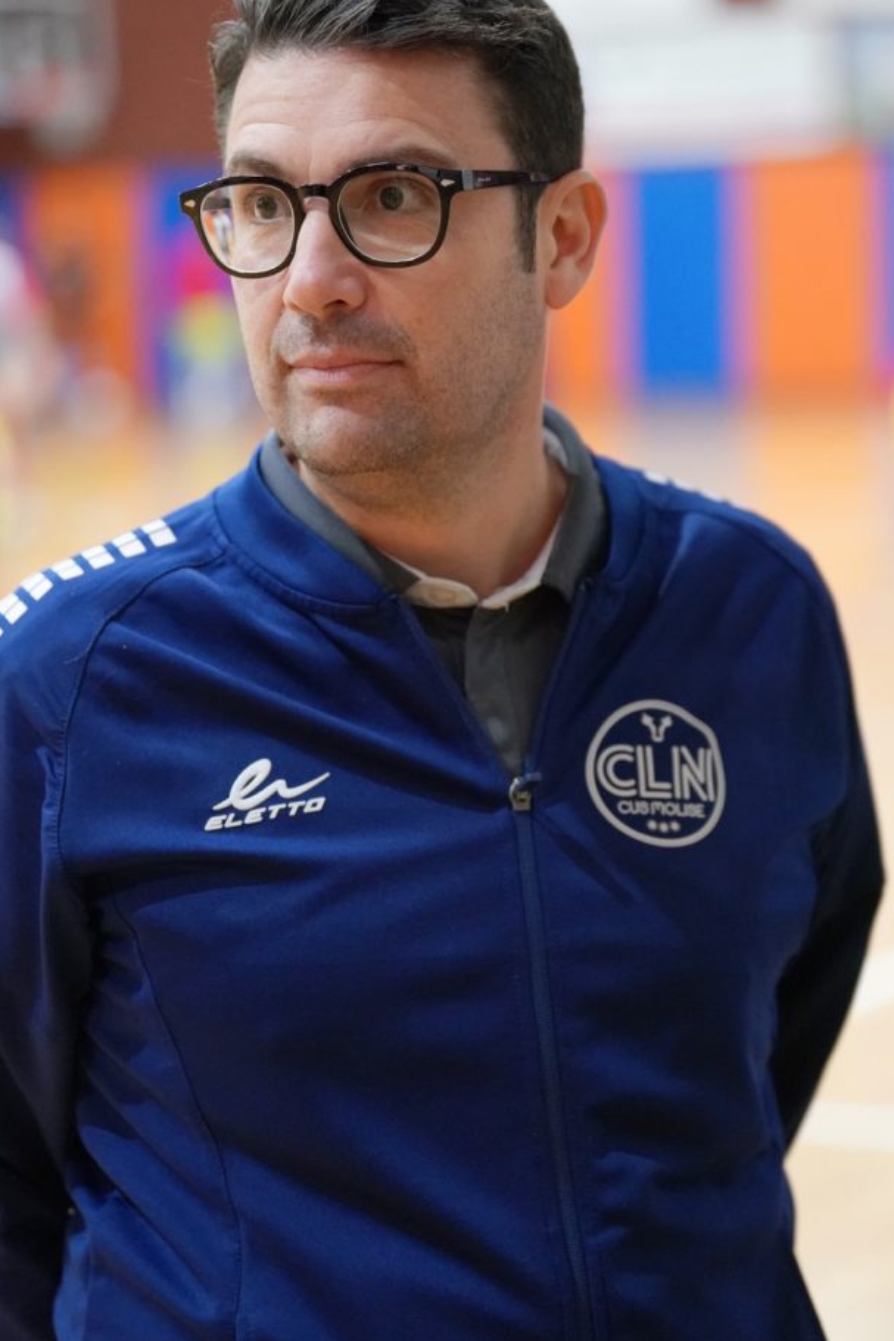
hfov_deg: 12.6
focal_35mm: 109
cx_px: 486
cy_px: 644
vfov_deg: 18.8
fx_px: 4058
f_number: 2.8
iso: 6400
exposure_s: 1/200
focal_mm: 95
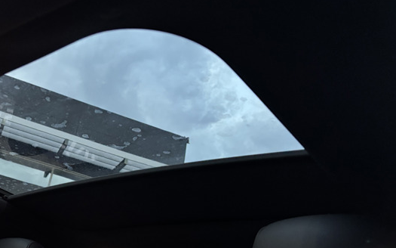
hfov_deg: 45.8
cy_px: 174
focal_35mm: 42
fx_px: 453
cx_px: 108
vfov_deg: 30.2
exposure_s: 1/40
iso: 640
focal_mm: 5.96
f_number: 1.6
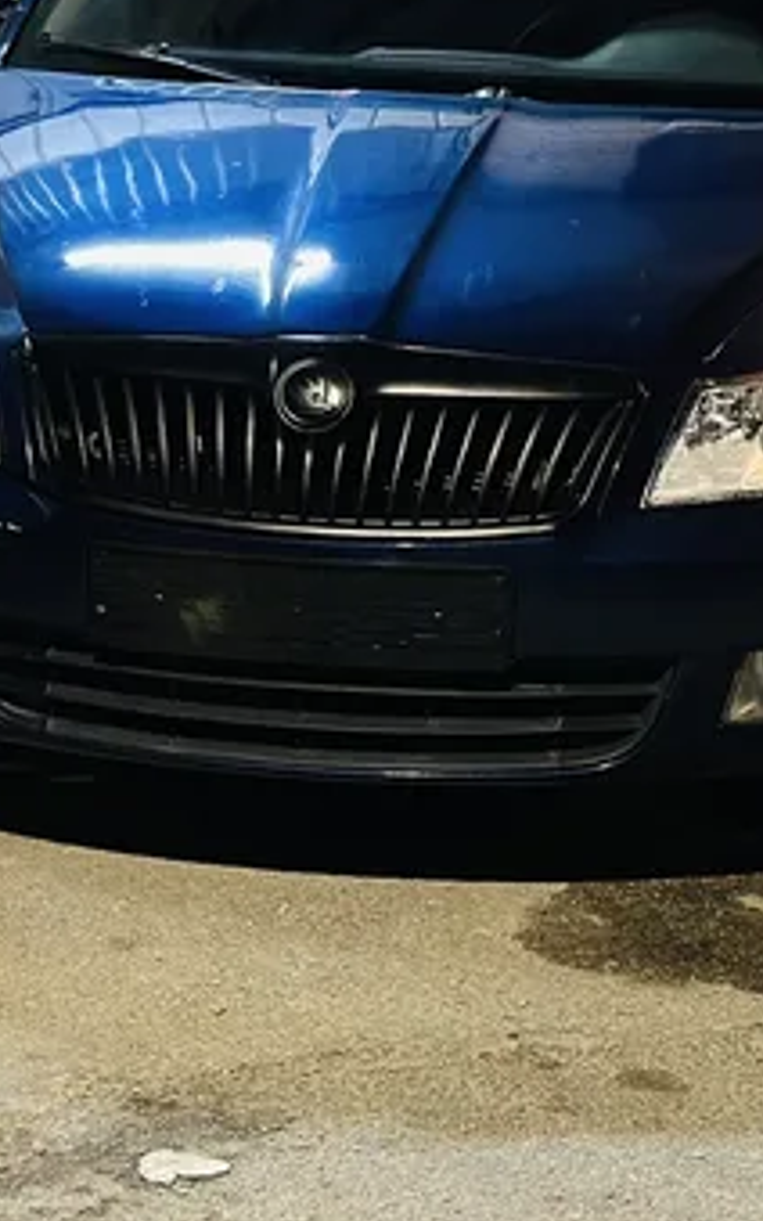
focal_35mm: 108
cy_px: 493
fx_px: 3592
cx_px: 533
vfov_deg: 19.3
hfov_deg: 12.1
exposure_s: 1/25
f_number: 1.78
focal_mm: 6.86
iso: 640
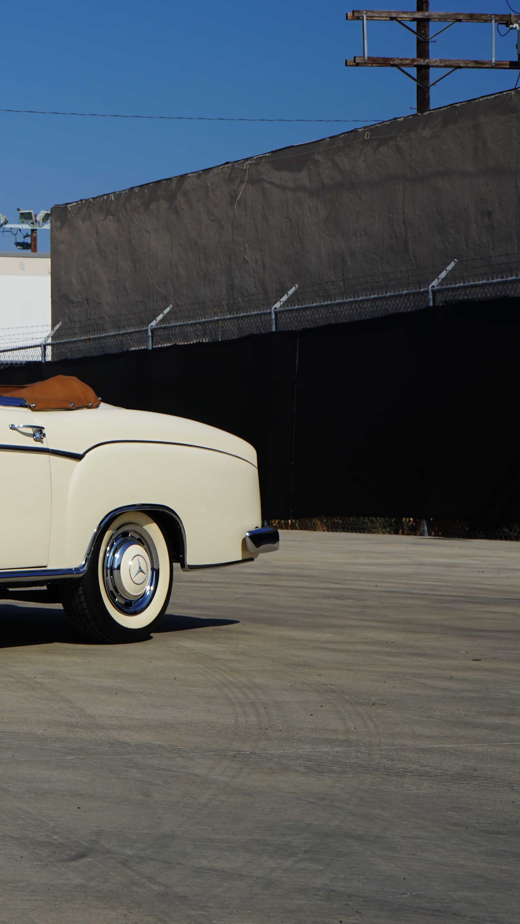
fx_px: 2108
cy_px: 366
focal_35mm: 86
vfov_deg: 24.7
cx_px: -251
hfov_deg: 13.3
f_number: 11
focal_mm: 45
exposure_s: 1/400
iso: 100
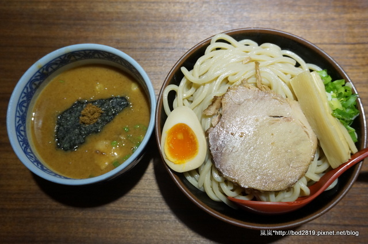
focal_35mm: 30
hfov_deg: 62.0
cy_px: 122
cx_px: 184
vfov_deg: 43.5
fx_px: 306
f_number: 4
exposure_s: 1/60
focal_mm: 20
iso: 1250
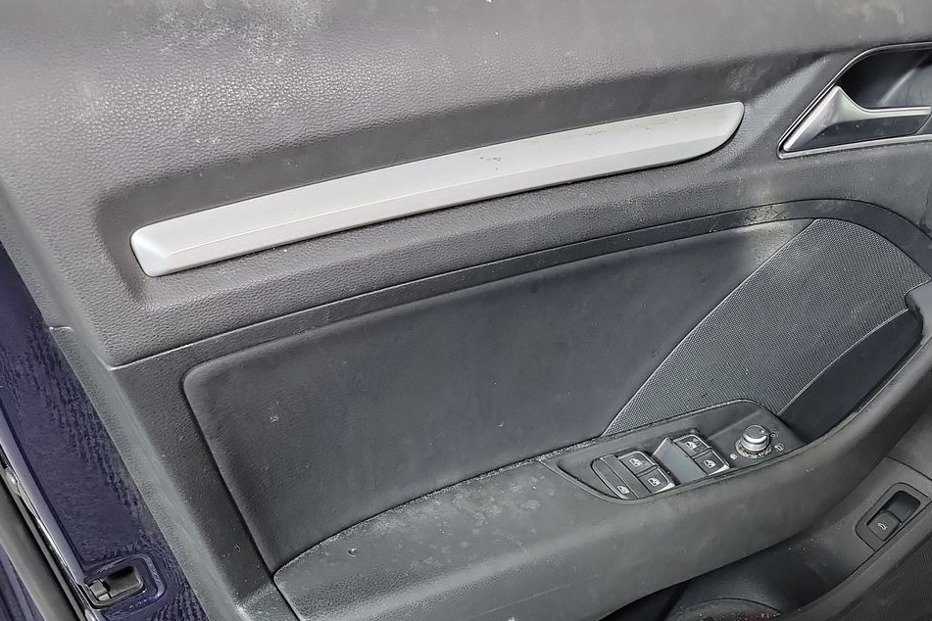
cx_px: 592
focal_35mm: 42
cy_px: 516
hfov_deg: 45.9
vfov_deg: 30.9
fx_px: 1087
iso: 753
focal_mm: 6.7
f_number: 1.8
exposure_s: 1/59
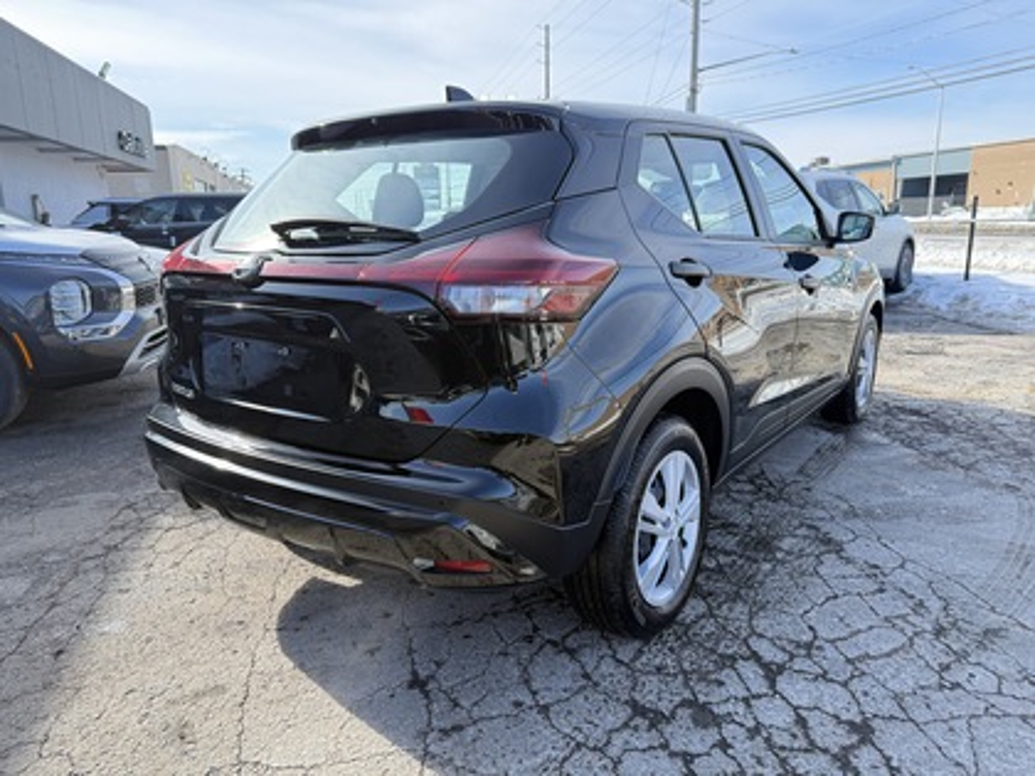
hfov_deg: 71.6
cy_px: 388
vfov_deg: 56.8
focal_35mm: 24
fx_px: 718
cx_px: 518
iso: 100
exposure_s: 1/1018
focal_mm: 6.76
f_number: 1.78
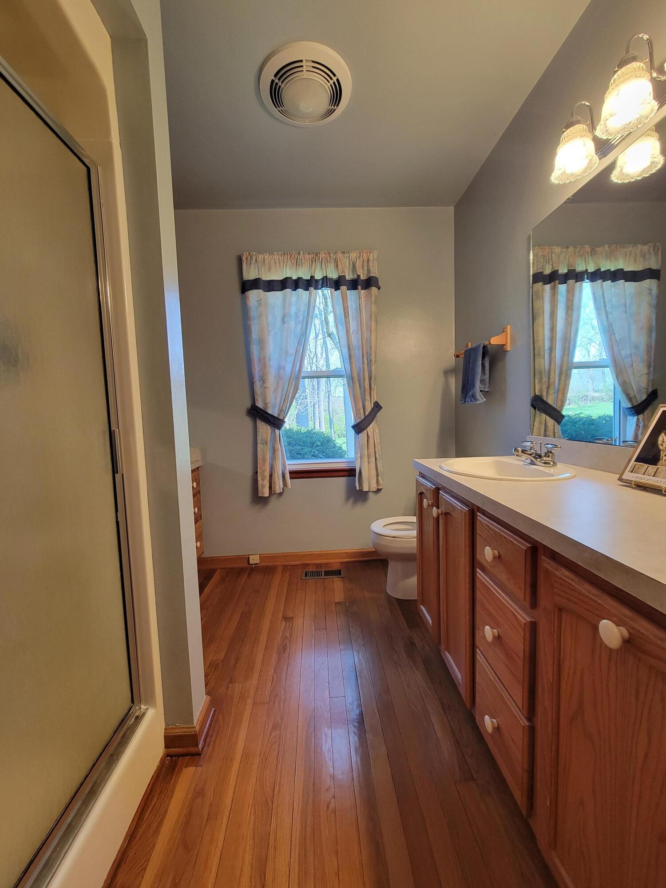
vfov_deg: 106.2
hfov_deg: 89.9
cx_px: 333
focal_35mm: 13
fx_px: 333
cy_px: 444
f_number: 2.2
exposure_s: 1/60
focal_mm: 2.2
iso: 160
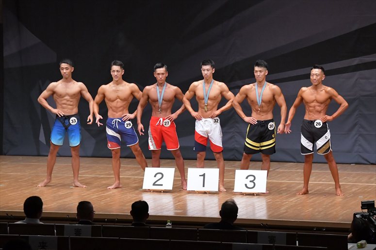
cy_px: 125
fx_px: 1754
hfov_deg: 12.2
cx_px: 188
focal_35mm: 168
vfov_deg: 8.2
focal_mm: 112
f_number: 5.6
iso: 6400
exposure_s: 1/400
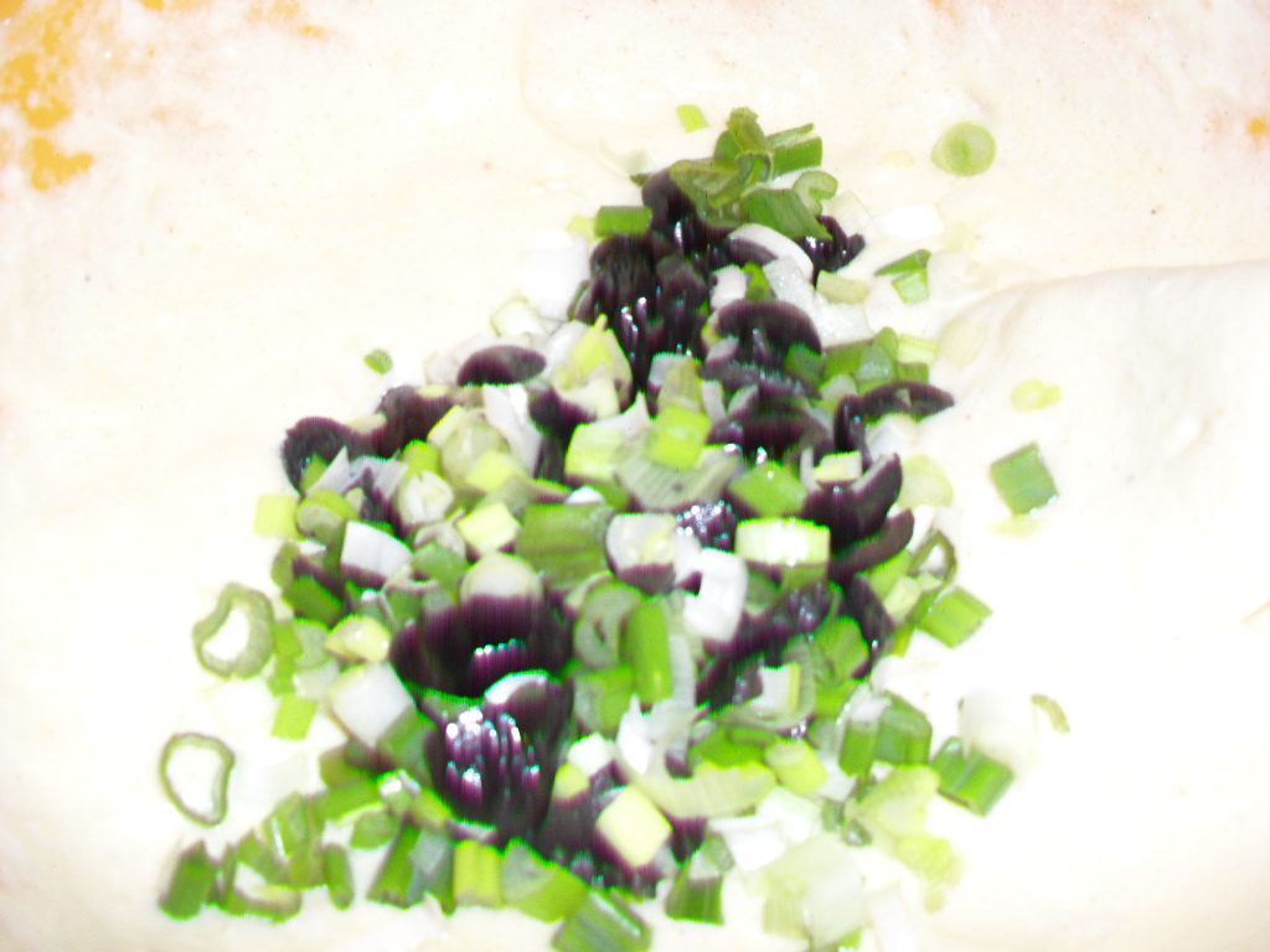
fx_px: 1284
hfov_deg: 52.6
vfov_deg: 40.7
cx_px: 635
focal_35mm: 35
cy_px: 476
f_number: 3.2
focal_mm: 6.3
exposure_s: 1/45
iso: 200
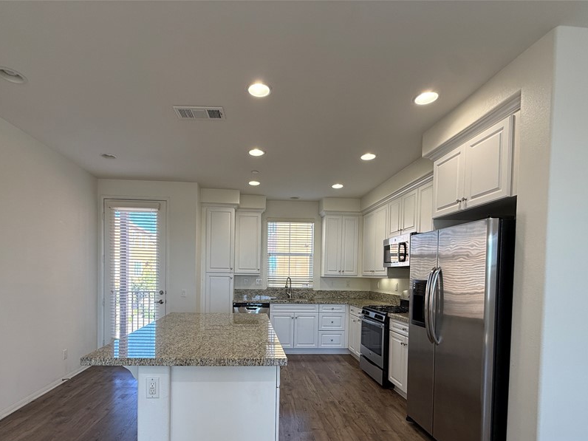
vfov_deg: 70.1
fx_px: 306
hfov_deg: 87.5
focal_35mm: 18
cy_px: 283
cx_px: 268
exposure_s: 1/120
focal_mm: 2.22
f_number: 2.2
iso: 80
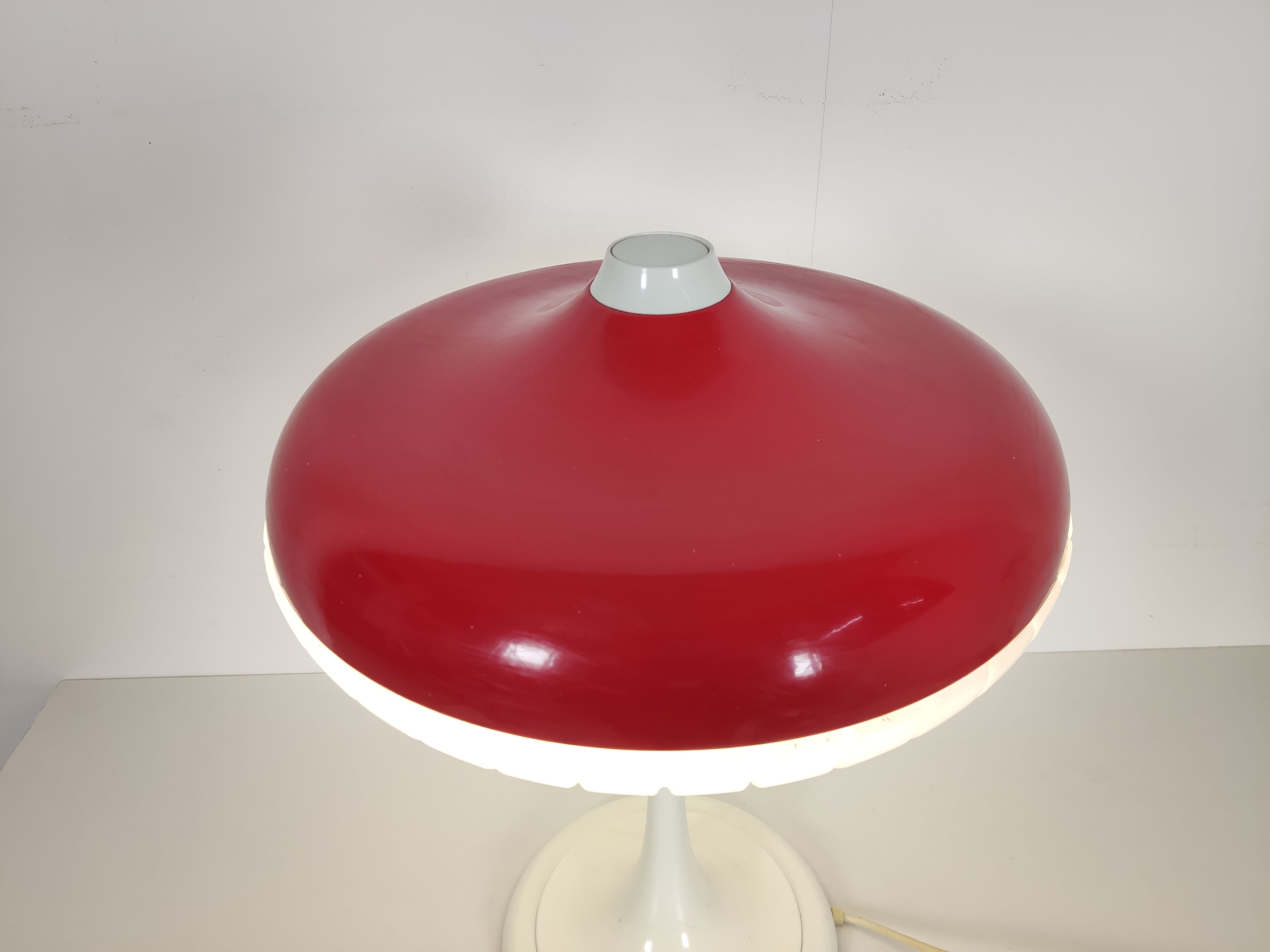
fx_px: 954
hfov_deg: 67.3
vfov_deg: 53.1
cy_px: 476
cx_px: 635
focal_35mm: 26
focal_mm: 4.75
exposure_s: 1/100
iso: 115
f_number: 1.75
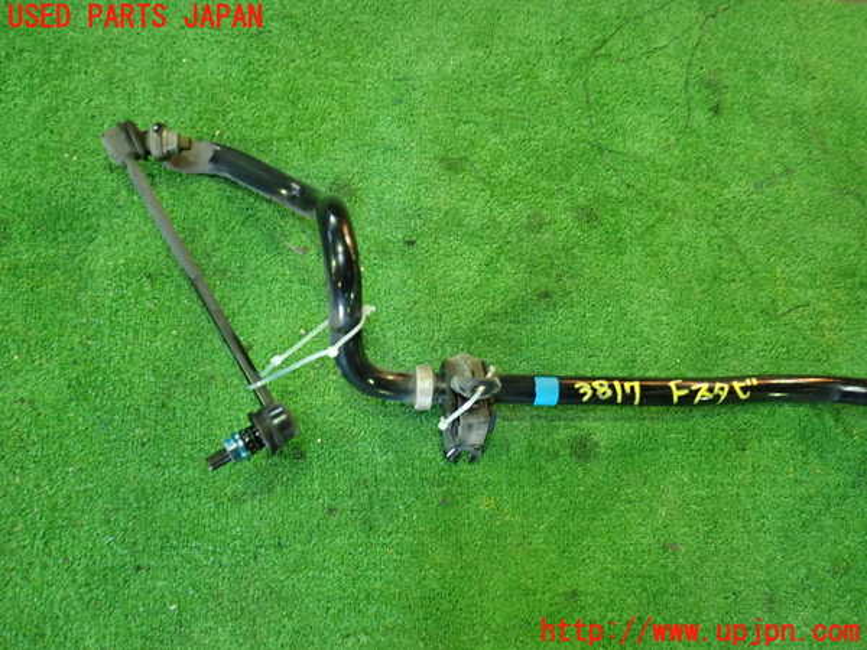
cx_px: 434
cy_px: 325
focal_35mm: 30
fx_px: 751
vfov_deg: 46.8
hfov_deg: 60.0
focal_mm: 5.4
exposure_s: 1/30
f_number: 2.3
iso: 400
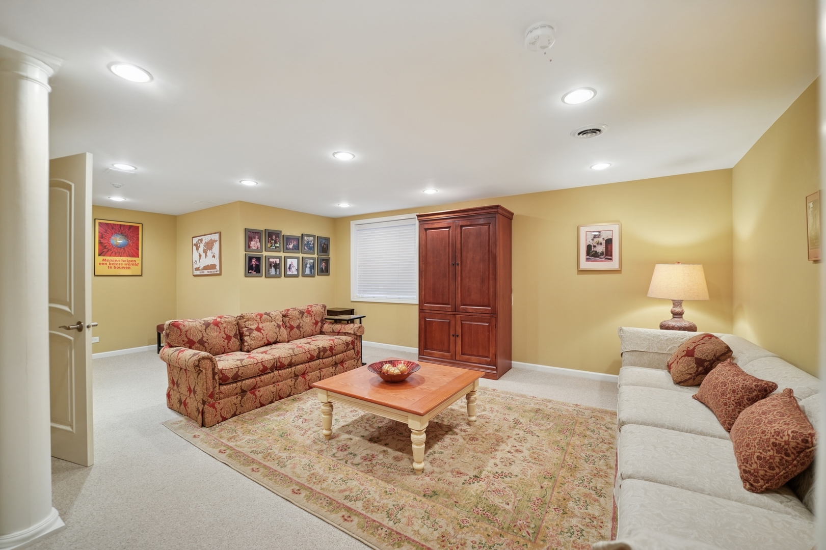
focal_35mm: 14
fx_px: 321
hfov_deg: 104.3
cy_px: 275
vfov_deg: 81.2
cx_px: 413
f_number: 2.8
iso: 400
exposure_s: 1/13
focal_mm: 14
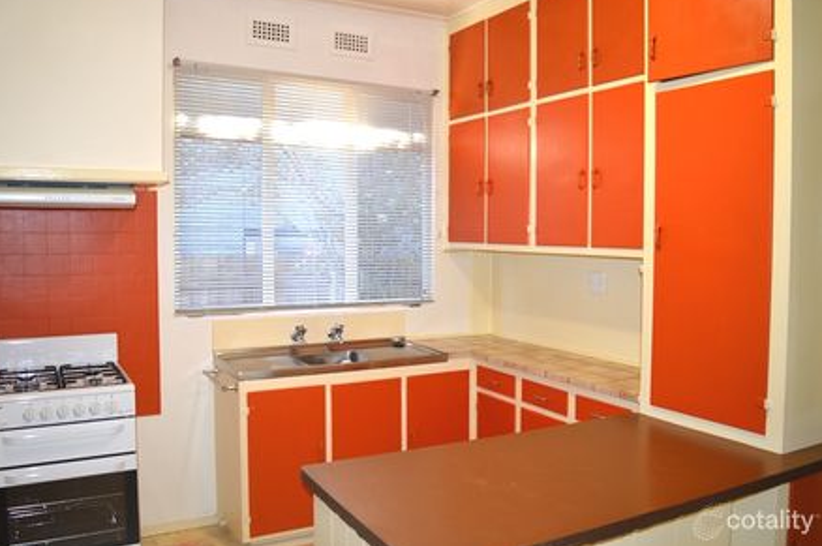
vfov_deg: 44.9
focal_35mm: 29
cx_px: 403
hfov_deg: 63.7
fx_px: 661
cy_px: 265
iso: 450
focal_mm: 18
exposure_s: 1/60
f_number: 3.5
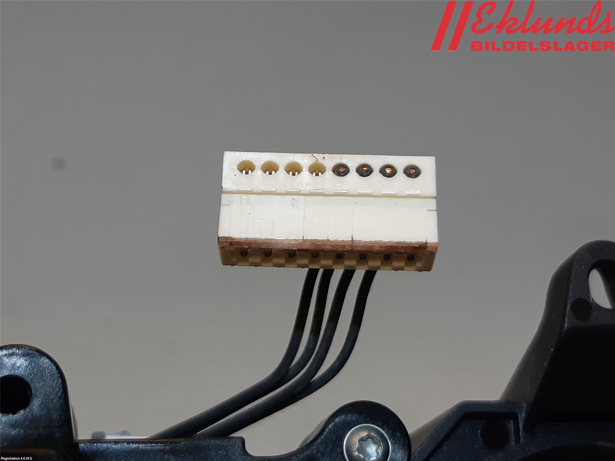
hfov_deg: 67.3
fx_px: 462
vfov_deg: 53.1
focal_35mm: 26
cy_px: 230
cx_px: 308
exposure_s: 1/100
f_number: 1.7
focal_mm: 3.93
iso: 50
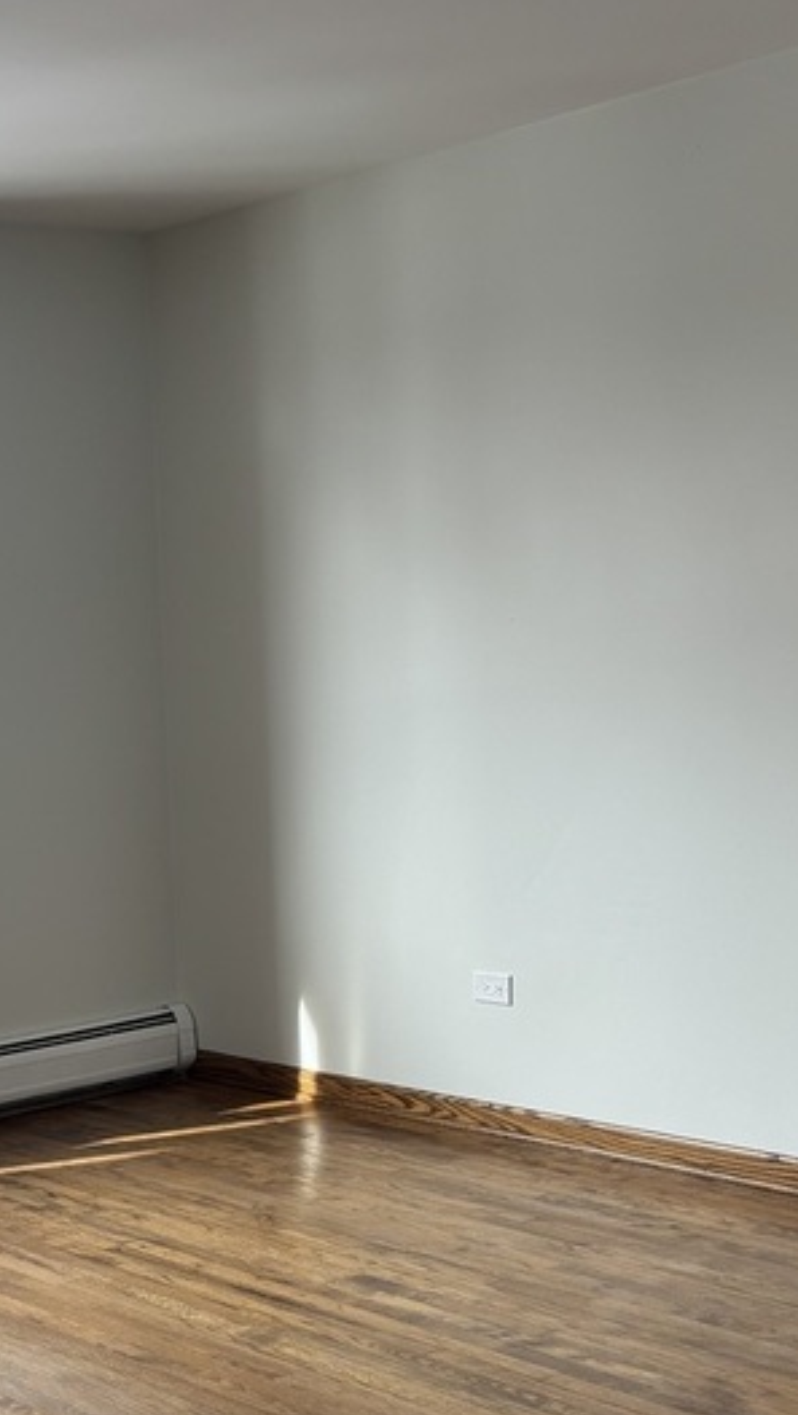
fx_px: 2179
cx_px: 94
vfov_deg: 35.1
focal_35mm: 58
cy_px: 1079
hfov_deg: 20.4
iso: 50
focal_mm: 5.96
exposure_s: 1/172
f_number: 1.6
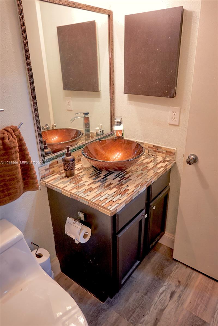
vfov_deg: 73.7
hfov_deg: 53.1
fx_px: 218
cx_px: 109
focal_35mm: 24
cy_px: 163
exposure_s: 1/30
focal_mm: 16
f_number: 3.5
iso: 500
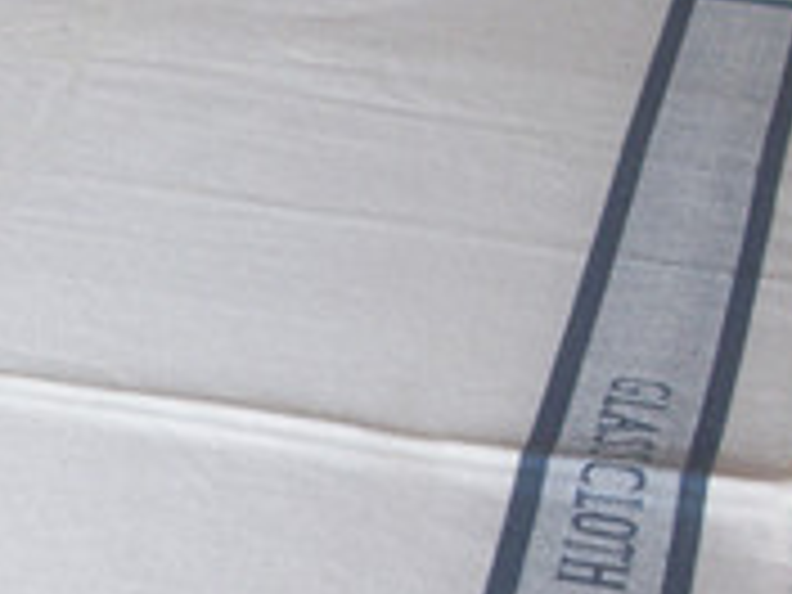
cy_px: 644
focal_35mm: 119
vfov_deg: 12.3
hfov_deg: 16.3
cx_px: 50
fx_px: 2723
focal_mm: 6.3
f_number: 3.1
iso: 80
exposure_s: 1/40
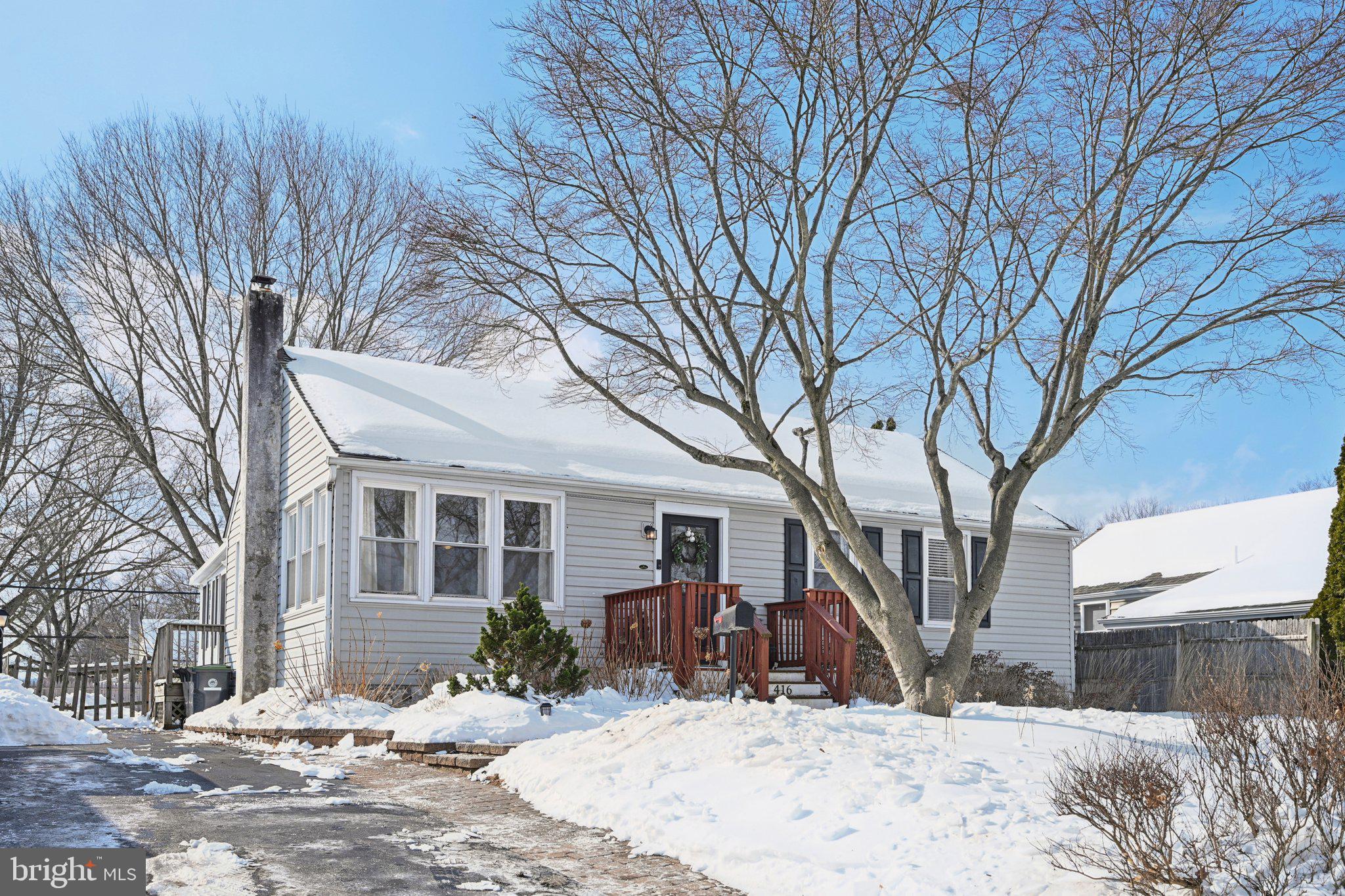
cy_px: 448
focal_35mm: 30
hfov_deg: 61.9
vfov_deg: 43.6
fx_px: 1121
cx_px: 672
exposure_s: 1/500
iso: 400
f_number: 8
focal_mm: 30
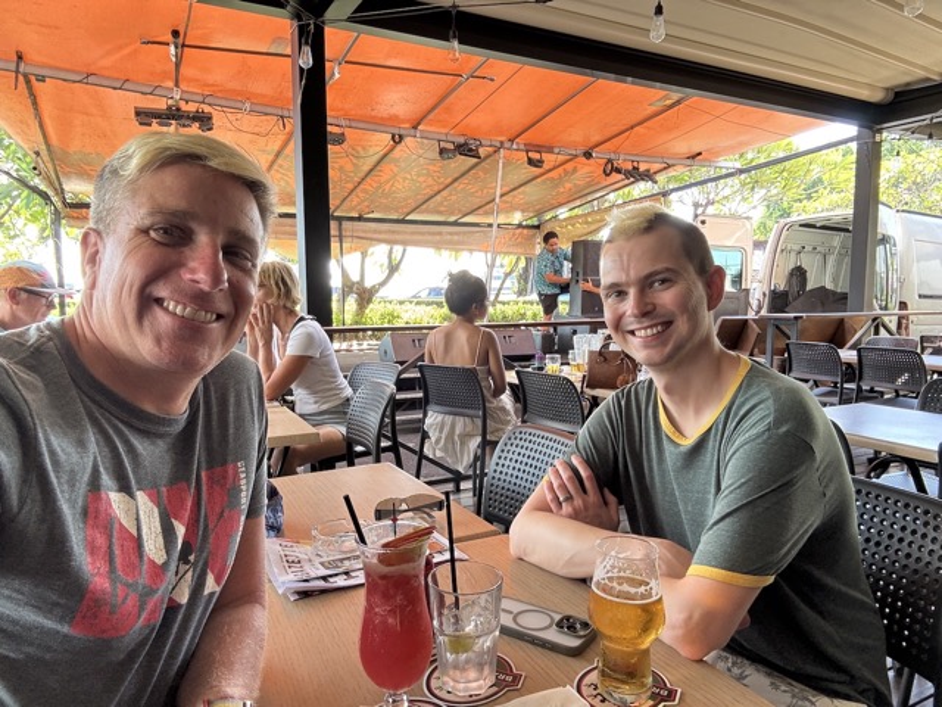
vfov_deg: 58.9
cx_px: 471
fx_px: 626
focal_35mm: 23
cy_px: 354
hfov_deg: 73.9
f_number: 1.9
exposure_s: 1/60
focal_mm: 2.69
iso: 125
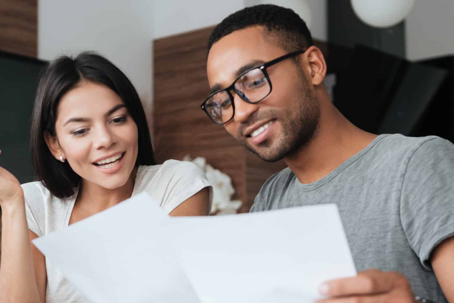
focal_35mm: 87
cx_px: 170
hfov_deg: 23.3
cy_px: 202
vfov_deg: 15.7
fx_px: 1098
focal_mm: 50
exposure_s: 1/160
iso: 400
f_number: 3.2
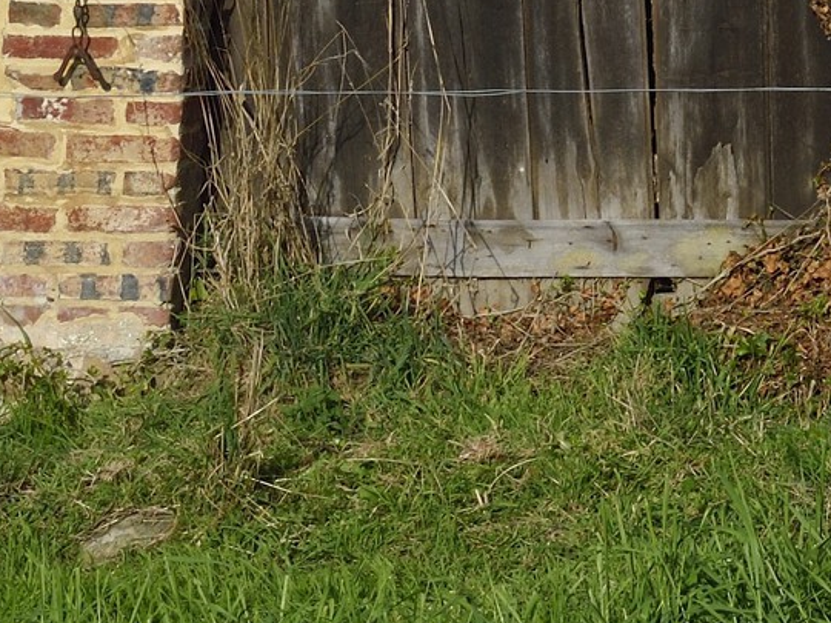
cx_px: 1062
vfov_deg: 5.4
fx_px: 6362
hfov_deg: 7.4
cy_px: -828
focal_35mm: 265
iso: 200
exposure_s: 1/250
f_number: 14
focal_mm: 62
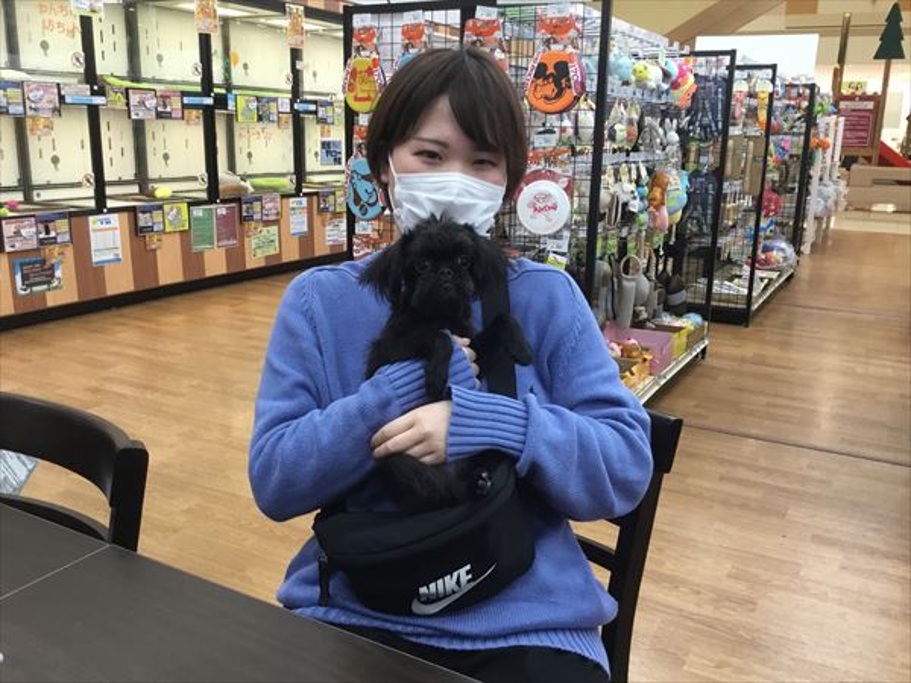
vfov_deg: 45.4
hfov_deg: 58.4
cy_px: 342
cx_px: 456
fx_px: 816
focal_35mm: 31
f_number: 2.4
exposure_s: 1/30
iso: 80
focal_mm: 3.3
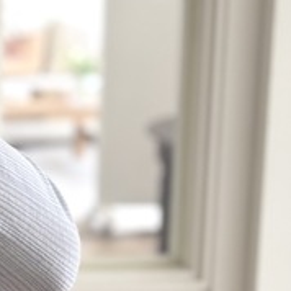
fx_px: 1227
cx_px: -316
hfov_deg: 11.9
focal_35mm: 129
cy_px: 160
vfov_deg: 13.5
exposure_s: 1/99
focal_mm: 5.96
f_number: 1.6
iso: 125
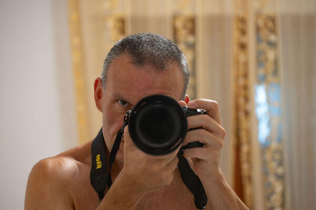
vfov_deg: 14.7
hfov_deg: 21.9
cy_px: 105
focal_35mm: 93
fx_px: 816
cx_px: 158
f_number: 4
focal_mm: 93
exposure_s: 1/30
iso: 1600
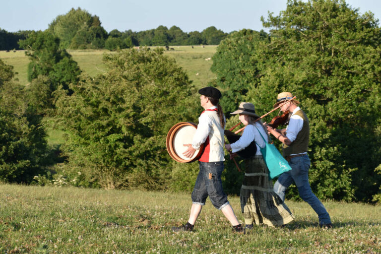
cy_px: 127
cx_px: 190
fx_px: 1111
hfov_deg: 19.5
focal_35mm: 105
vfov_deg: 13.0
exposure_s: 1/250
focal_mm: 70
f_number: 8
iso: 160
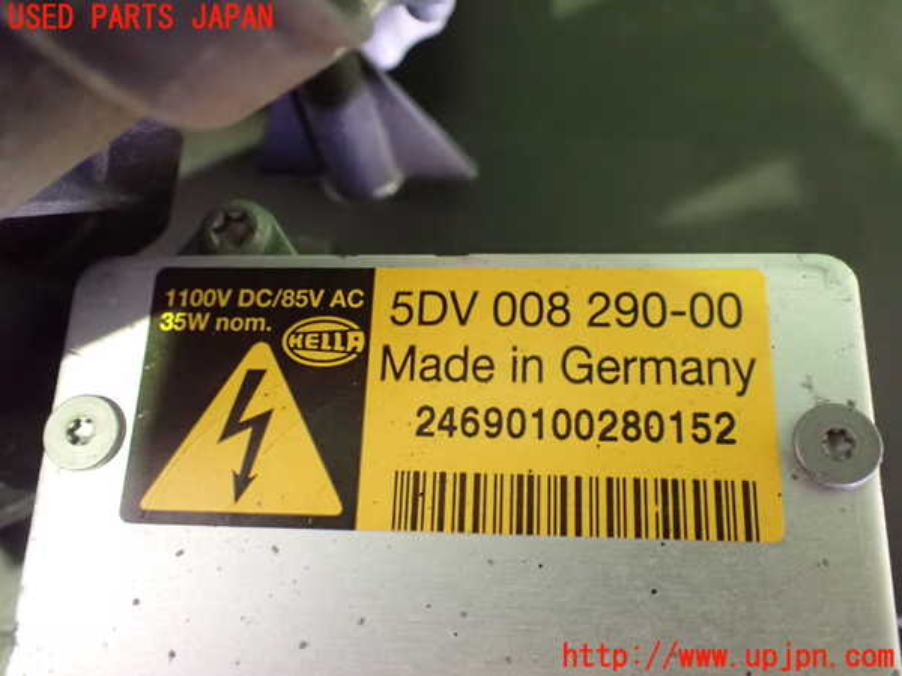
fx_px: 938
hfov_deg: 51.4
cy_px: 338
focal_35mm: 36
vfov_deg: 39.7
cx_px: 451
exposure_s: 1/15
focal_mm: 6.37
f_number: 2.5
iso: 1600
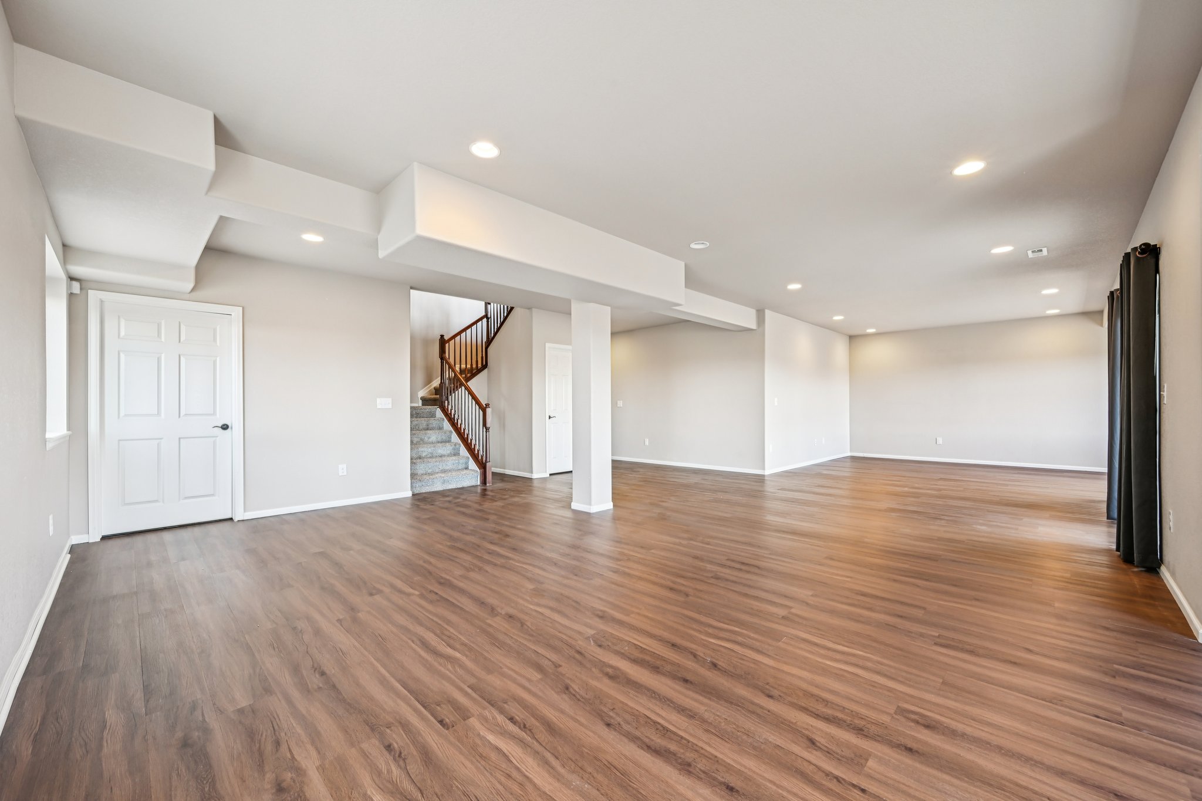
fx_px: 467
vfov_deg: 81.2
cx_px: 601
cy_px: 400
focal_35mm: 14
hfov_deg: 104.3
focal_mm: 14
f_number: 10
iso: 400
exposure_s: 1/8
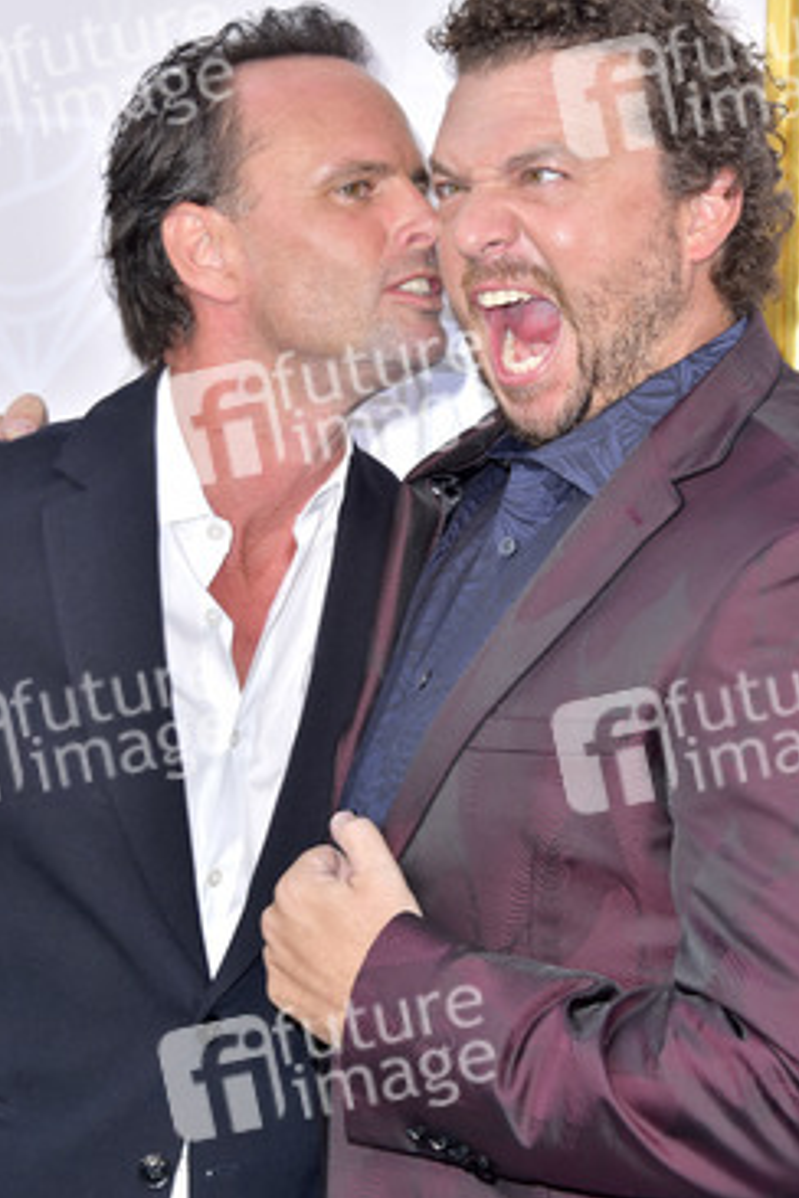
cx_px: 424
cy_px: 573
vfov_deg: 21.9
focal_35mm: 93
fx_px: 3096
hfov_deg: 14.7
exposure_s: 1/250
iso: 320
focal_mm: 85
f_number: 7.1
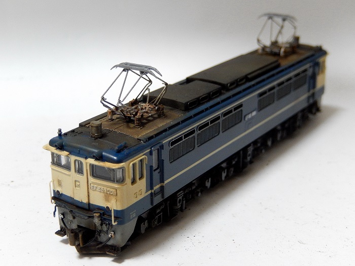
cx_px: 178
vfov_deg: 21.9
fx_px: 687
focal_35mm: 67
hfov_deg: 29.0
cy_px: 133
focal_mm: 12
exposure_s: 1/8
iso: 450
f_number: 4.8
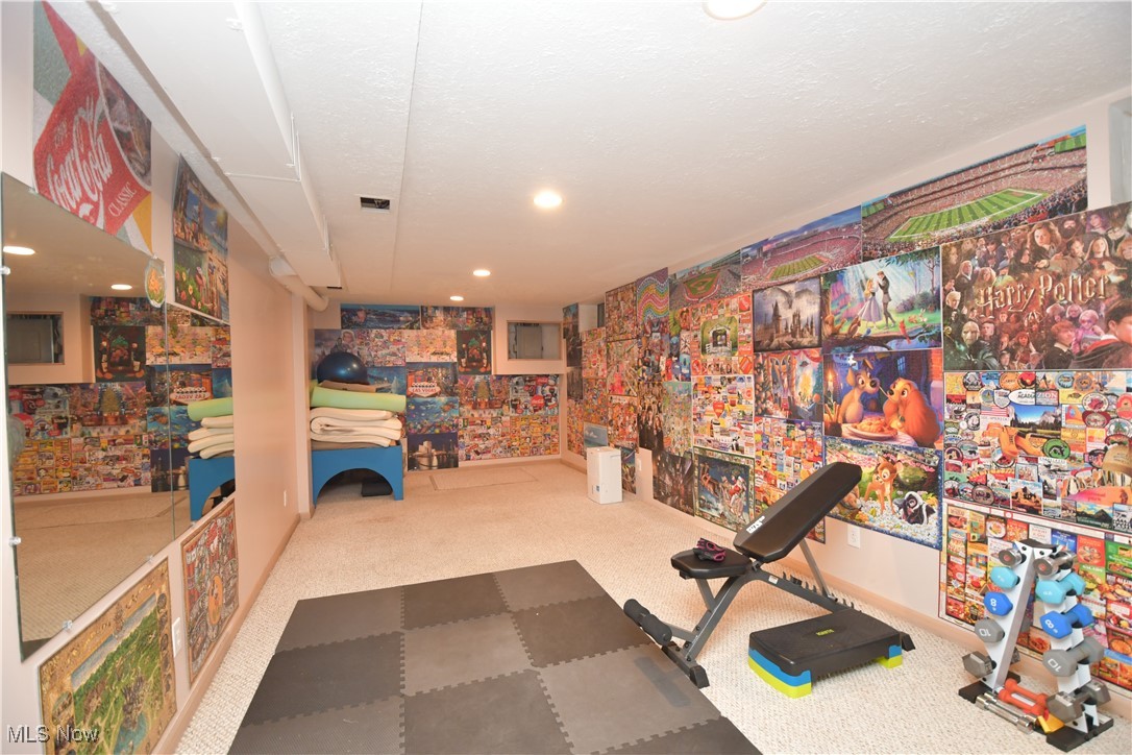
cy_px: 378
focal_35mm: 15
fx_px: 472
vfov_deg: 77.3
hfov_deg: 100.4
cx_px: 566
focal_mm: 10
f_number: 4
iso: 1400
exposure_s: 1/30
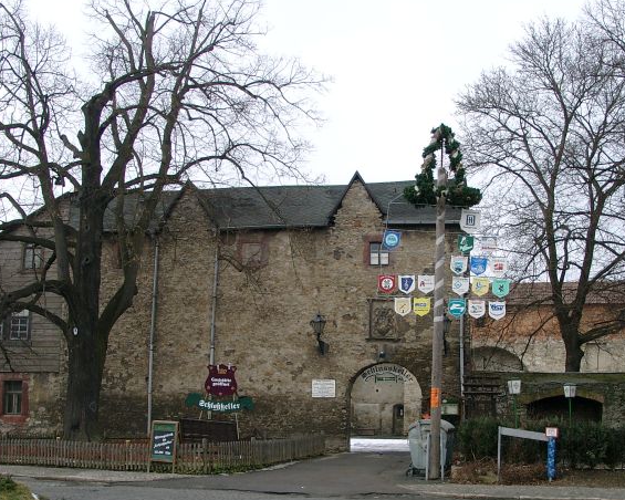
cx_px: 356
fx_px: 869
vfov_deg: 32.0
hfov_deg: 39.5
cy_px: 282
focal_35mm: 47
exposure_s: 1/273
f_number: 4
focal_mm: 7.13
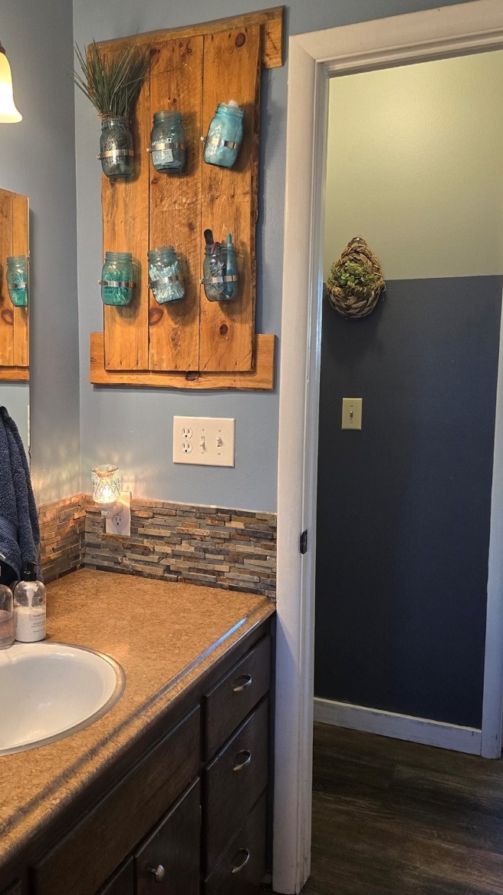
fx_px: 782
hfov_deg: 35.0
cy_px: 451
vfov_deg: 59.5
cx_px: 138
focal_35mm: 33
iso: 200
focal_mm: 6.3
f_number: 1.7
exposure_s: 1/120
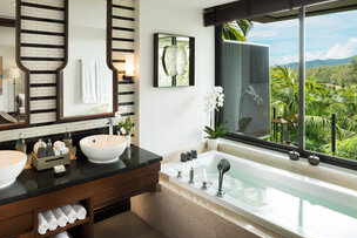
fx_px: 248
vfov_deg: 51.1
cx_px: 132
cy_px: 100
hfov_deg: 70.2
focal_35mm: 25
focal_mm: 19
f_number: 16
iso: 160
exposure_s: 1/80
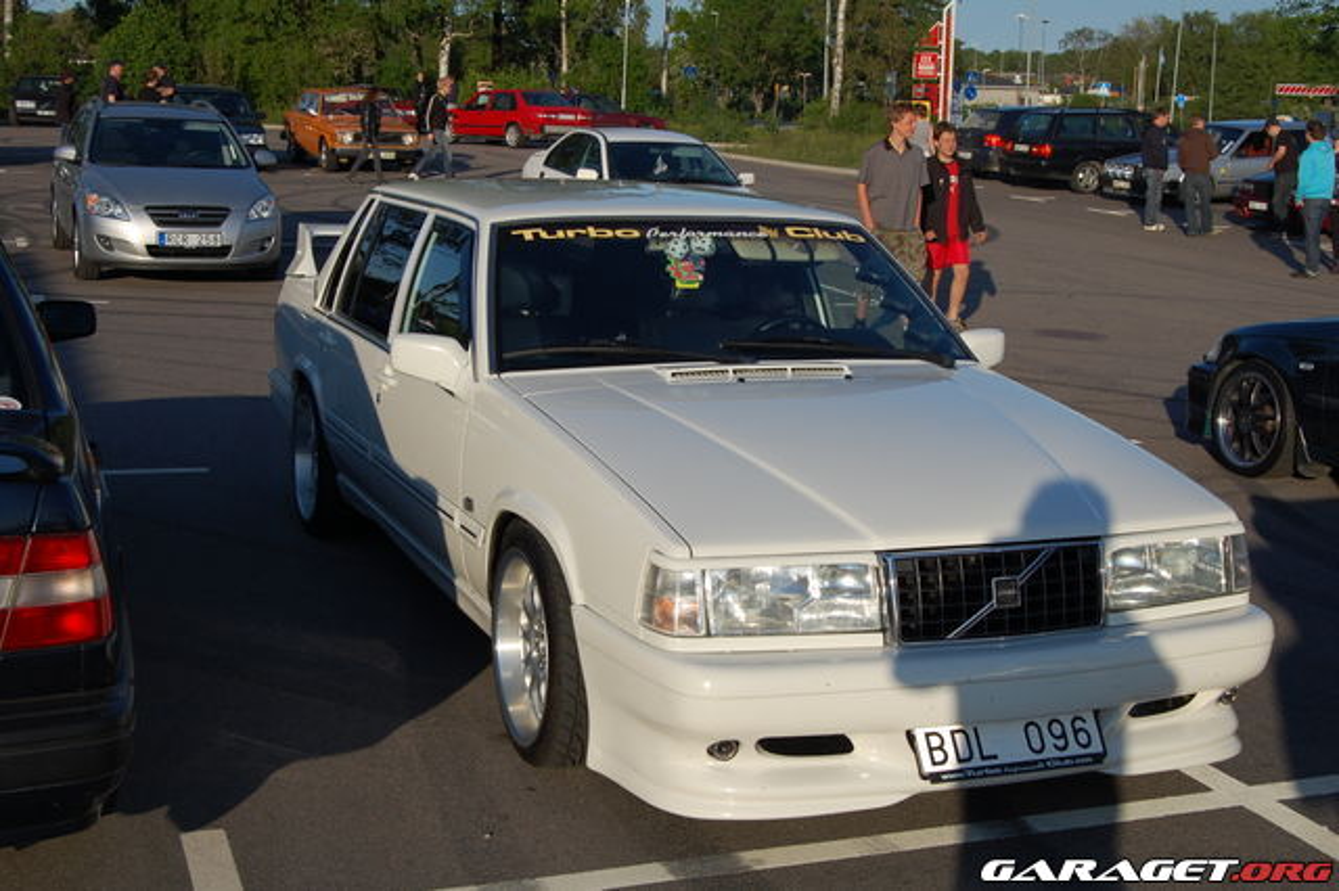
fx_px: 1896
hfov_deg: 38.9
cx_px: 670
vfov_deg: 26.5
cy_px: 446
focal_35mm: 51
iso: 200
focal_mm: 34
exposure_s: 1/400
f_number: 10
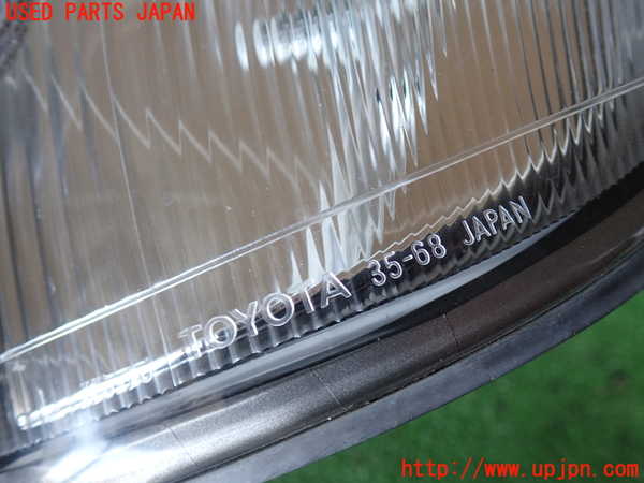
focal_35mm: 32
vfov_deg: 44.2
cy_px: 242
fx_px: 595
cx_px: 322
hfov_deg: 56.8
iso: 200
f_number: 2.4
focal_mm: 5.79
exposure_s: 1/30
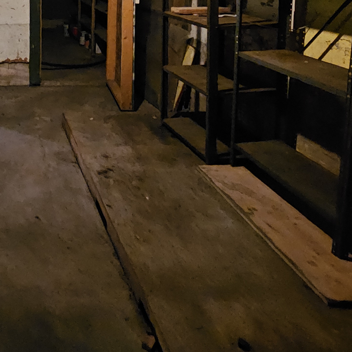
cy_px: 4
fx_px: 368
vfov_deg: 44.0
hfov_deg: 43.0
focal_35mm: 32
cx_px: -9
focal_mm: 2.2
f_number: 2.2
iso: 2000
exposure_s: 1/24
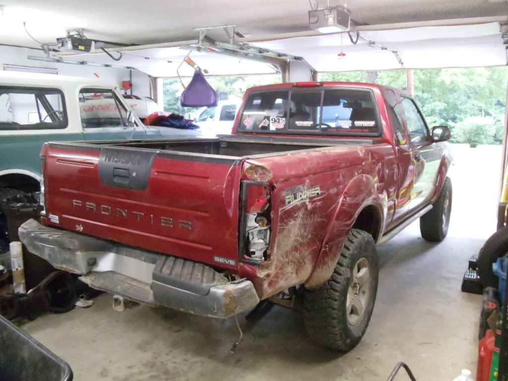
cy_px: 190
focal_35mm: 44
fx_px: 646
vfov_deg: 32.9
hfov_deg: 42.9
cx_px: 254
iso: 800
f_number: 3.5
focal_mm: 6
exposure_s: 1/20
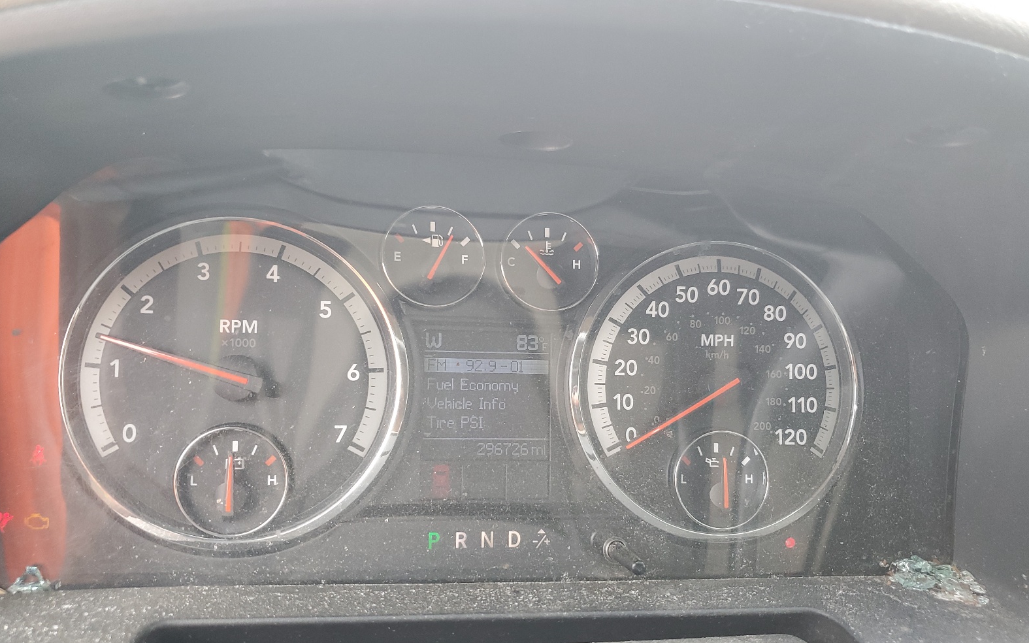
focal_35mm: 28
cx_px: 509
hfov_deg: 66.5
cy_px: 382
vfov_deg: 44.3
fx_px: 785
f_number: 1.5
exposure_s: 1/120
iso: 71
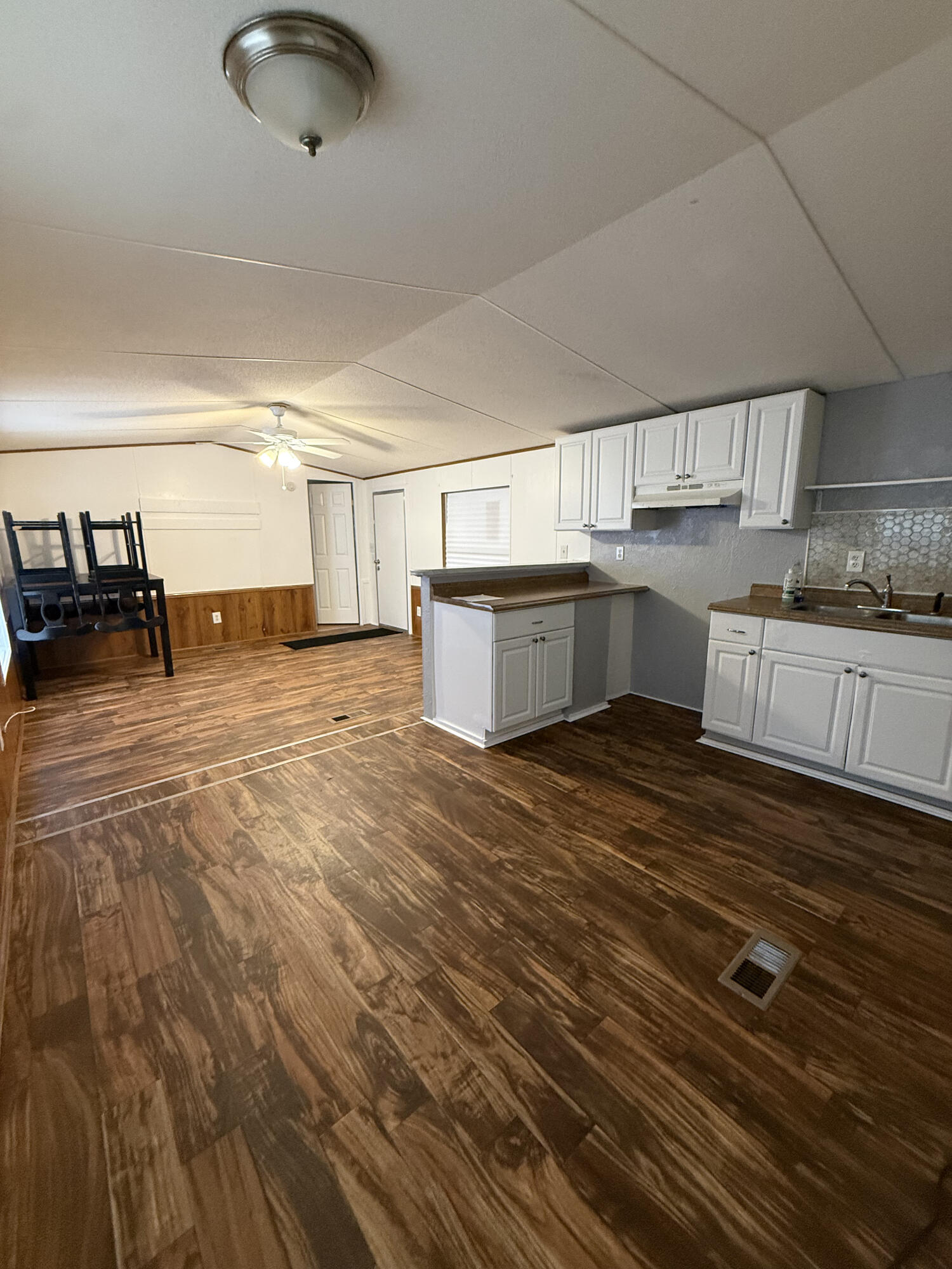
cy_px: 634
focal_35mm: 14
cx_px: 476
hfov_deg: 85.7
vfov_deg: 102.1
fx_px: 513
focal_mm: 2.22
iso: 500
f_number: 2.2
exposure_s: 1/60
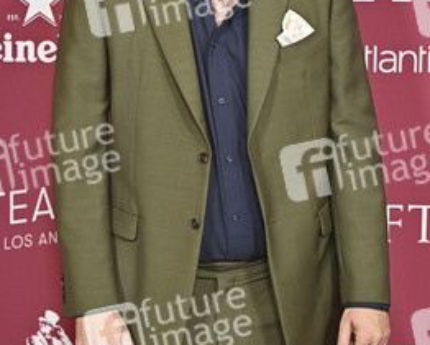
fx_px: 1312
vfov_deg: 14.9
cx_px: 215
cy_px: 80
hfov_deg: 18.6
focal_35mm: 103
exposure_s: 1/320
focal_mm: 72
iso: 3200
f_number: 7.1
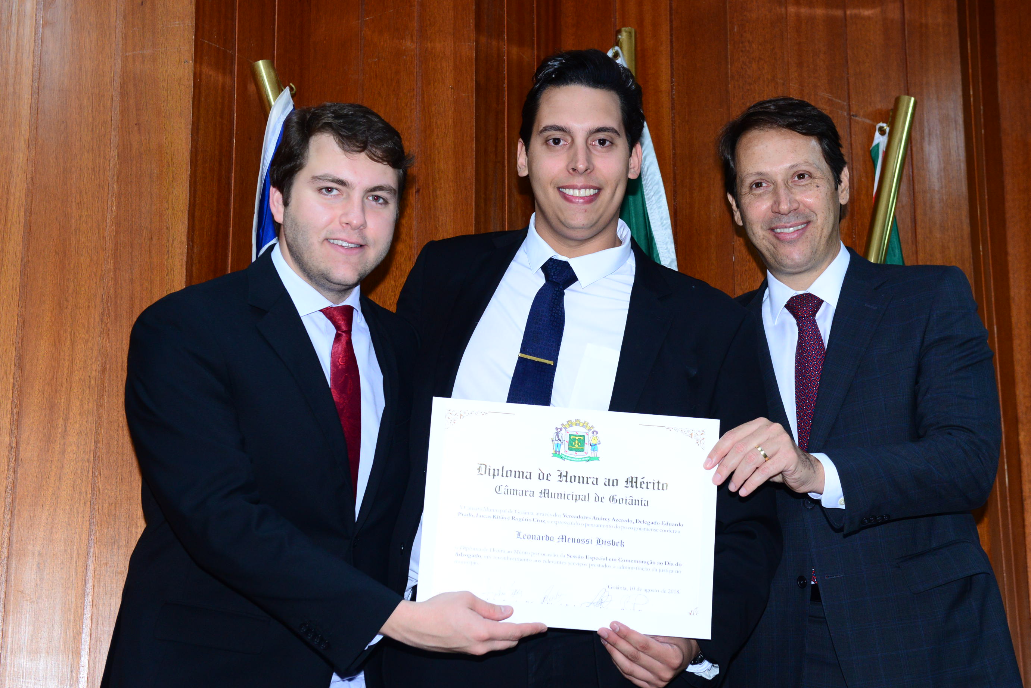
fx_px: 1748
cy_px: 346
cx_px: 561
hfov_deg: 32.9
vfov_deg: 22.3
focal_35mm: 61
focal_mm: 56
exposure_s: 1/125
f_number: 5.6
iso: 2000
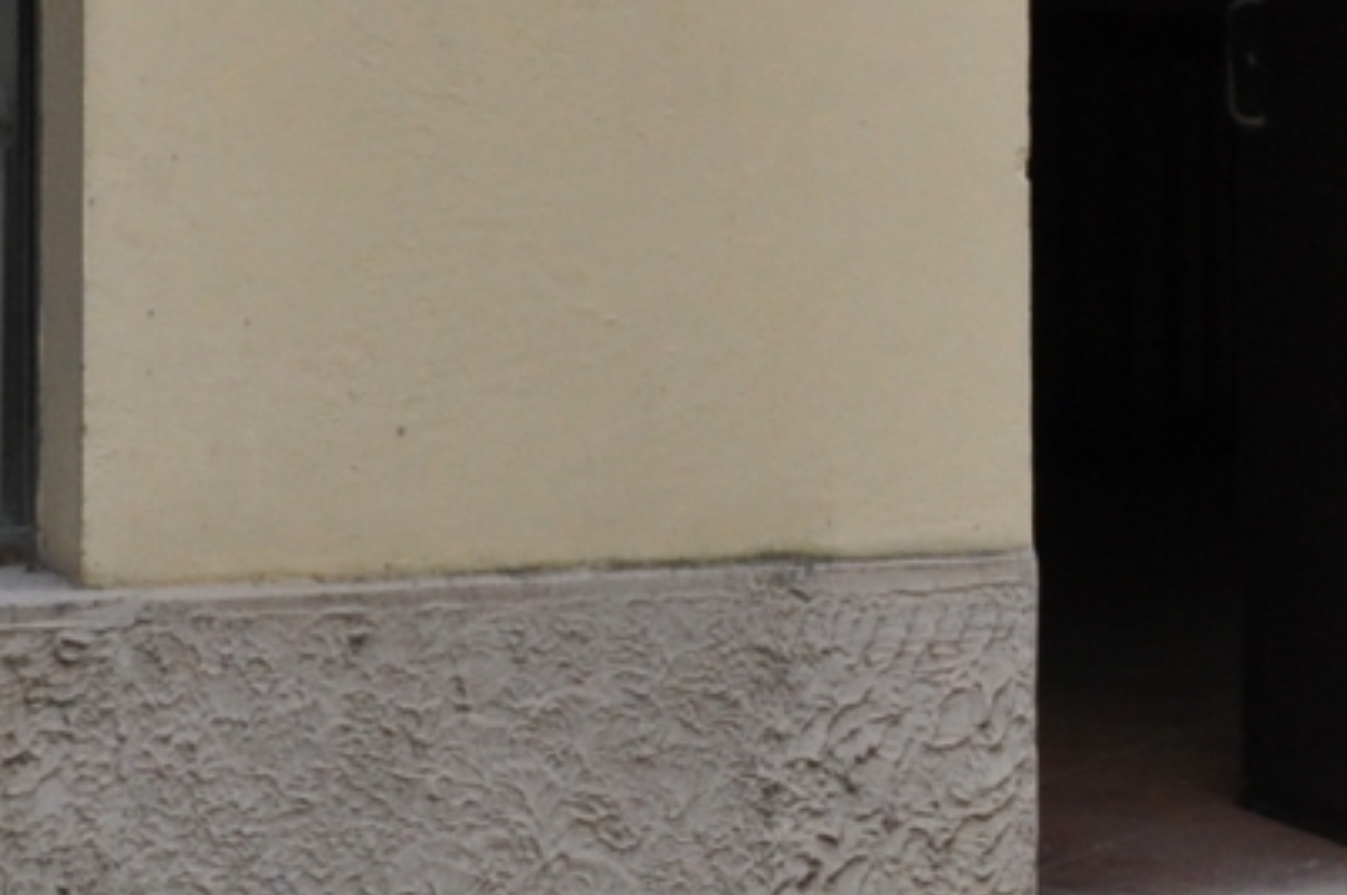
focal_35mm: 191
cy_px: -617
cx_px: 764
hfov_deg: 10.8
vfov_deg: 7.0
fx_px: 7138
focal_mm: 20
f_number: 5.6
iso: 360
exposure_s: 1/125
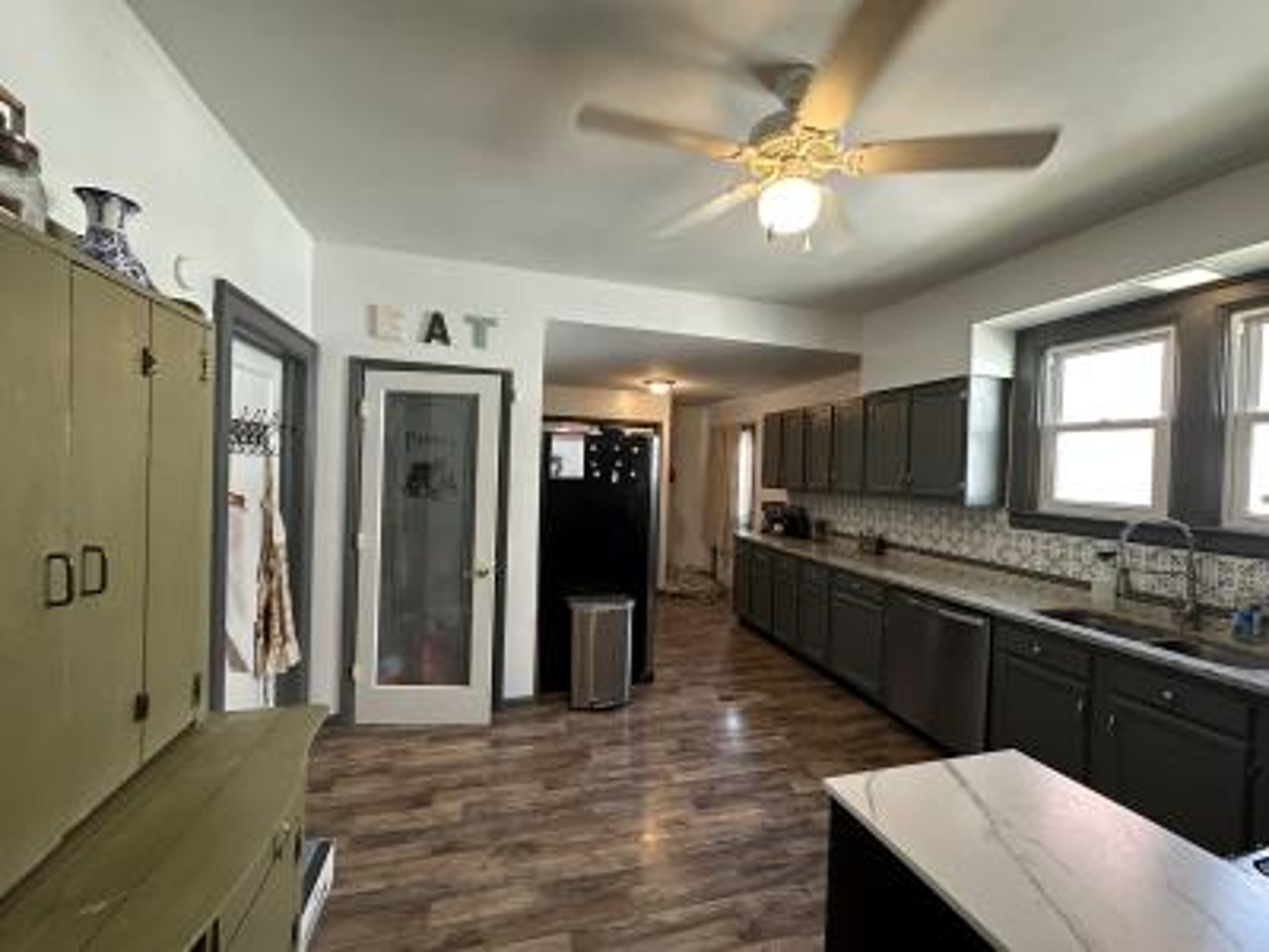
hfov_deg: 102.1
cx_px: 634
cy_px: 476
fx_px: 513
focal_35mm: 14
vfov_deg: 85.7
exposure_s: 1/60
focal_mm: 2.22
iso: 250
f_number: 2.2
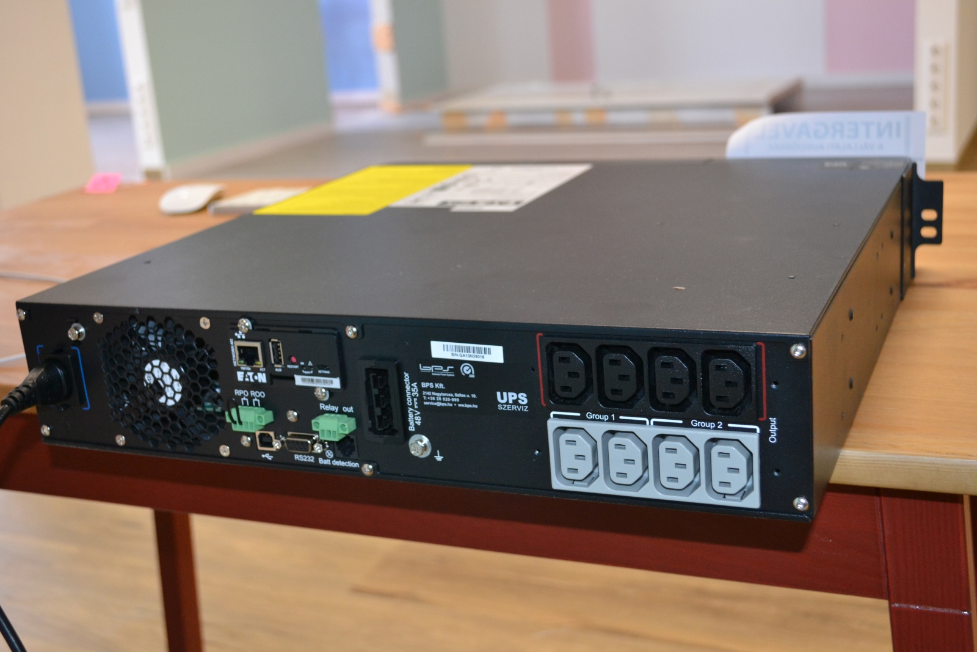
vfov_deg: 29.9
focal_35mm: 45
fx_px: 1221
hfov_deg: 43.6
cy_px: 326
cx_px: 488
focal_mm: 30
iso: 1250
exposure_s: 1/60
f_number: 4.5
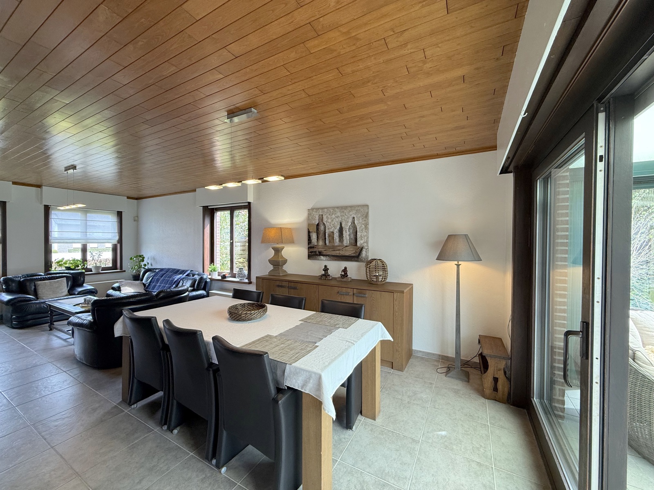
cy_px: 245
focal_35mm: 14
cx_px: 327
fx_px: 265
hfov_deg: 102.1
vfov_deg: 85.7
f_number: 2.2
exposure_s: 1/100
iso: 125
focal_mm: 2.22
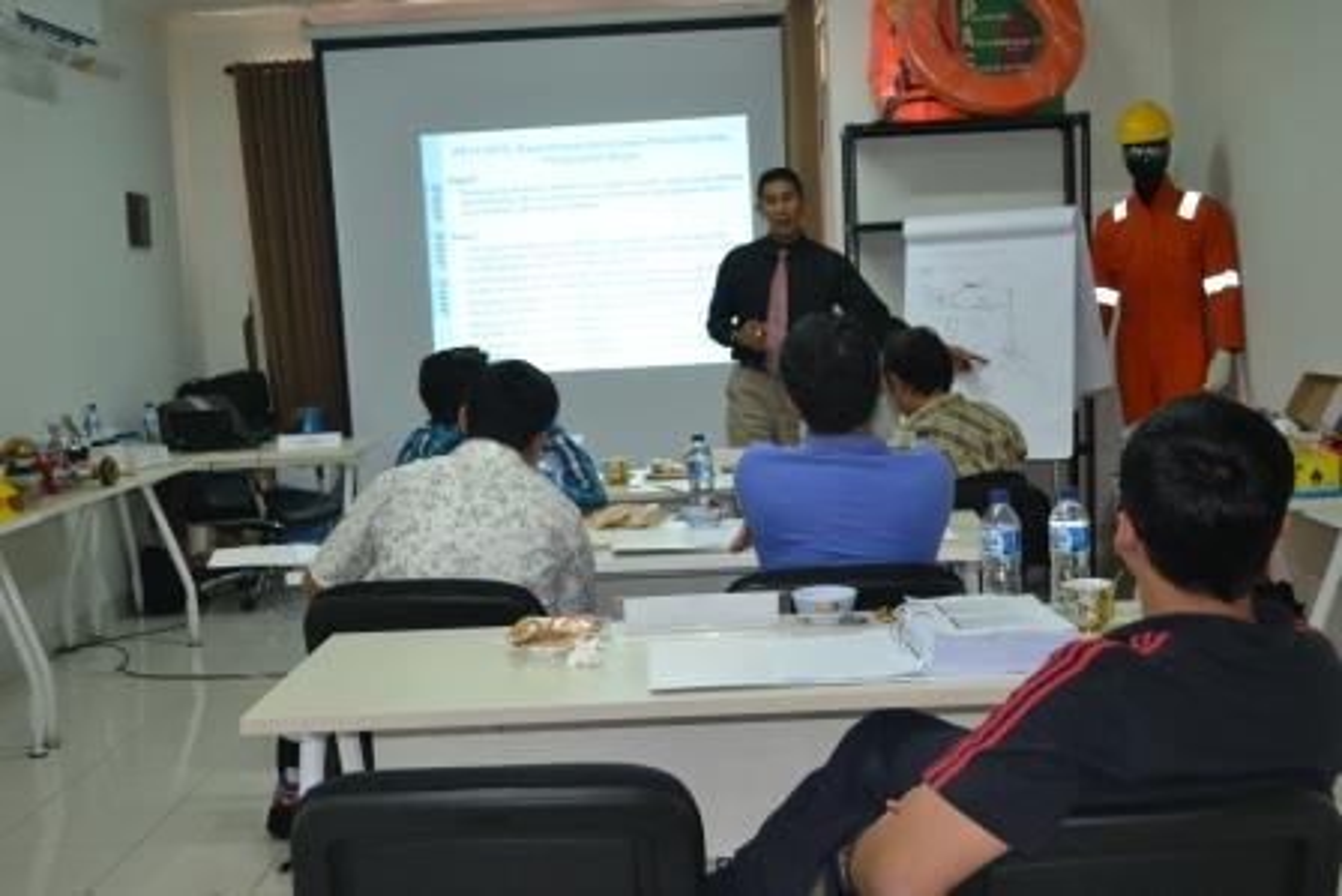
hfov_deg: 44.9
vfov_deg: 30.9
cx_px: 671
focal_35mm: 44
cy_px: 448
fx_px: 1622
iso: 720
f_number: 4.5
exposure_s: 1/60
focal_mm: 29
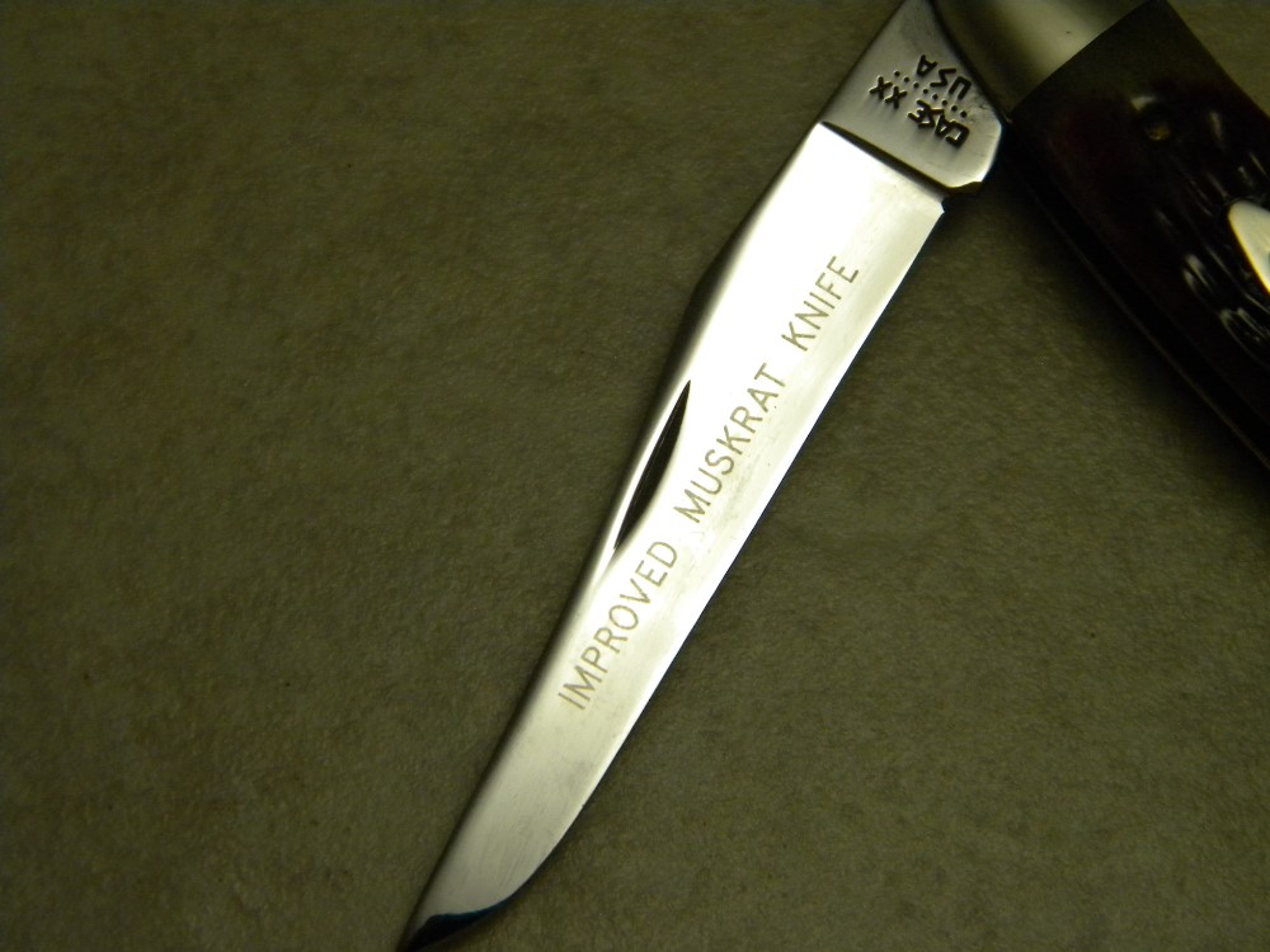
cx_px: 635
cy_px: 476
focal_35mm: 105
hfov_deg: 18.7
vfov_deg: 14.1
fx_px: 3852
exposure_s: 1/177
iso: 400
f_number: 4.7
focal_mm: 19
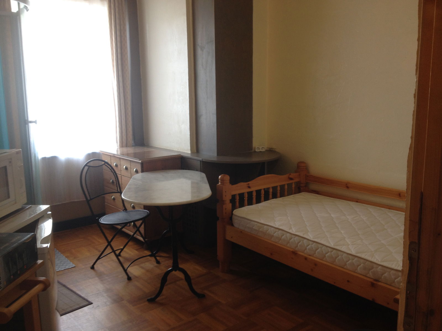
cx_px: 221
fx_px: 447
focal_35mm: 35
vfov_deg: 40.7
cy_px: 166
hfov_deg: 52.6
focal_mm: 4.28
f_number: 2.4
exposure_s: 1/30
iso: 50
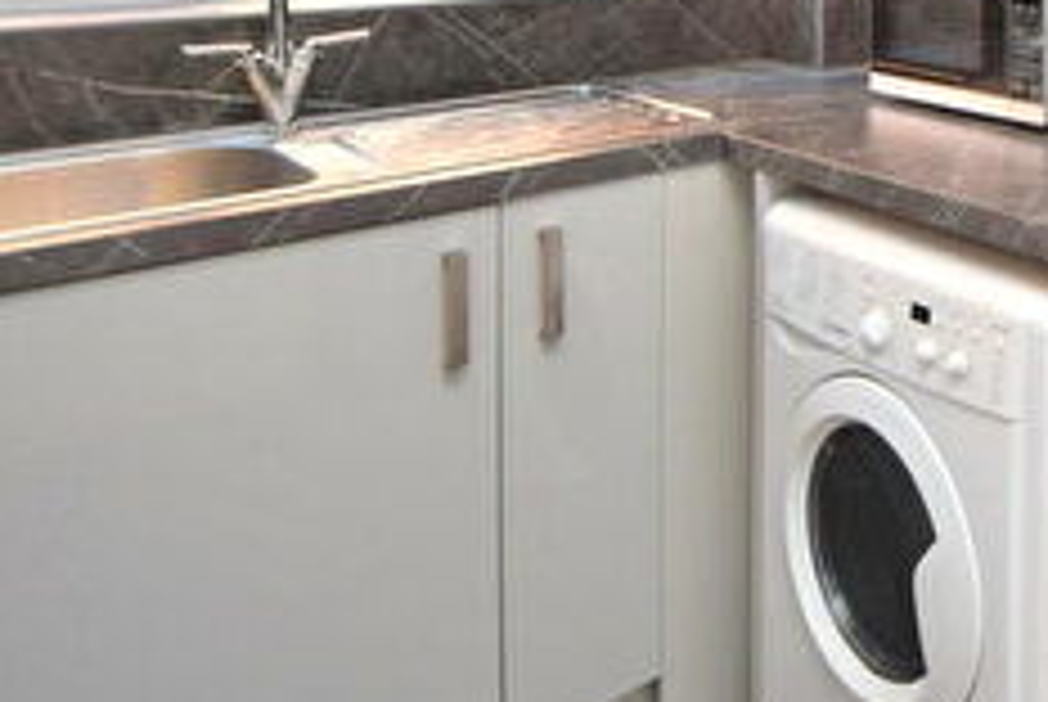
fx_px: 1705
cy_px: -97
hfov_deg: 29.1
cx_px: 1282
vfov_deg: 21.8
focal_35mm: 58
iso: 640
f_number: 5.6
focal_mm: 13
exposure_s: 1/125
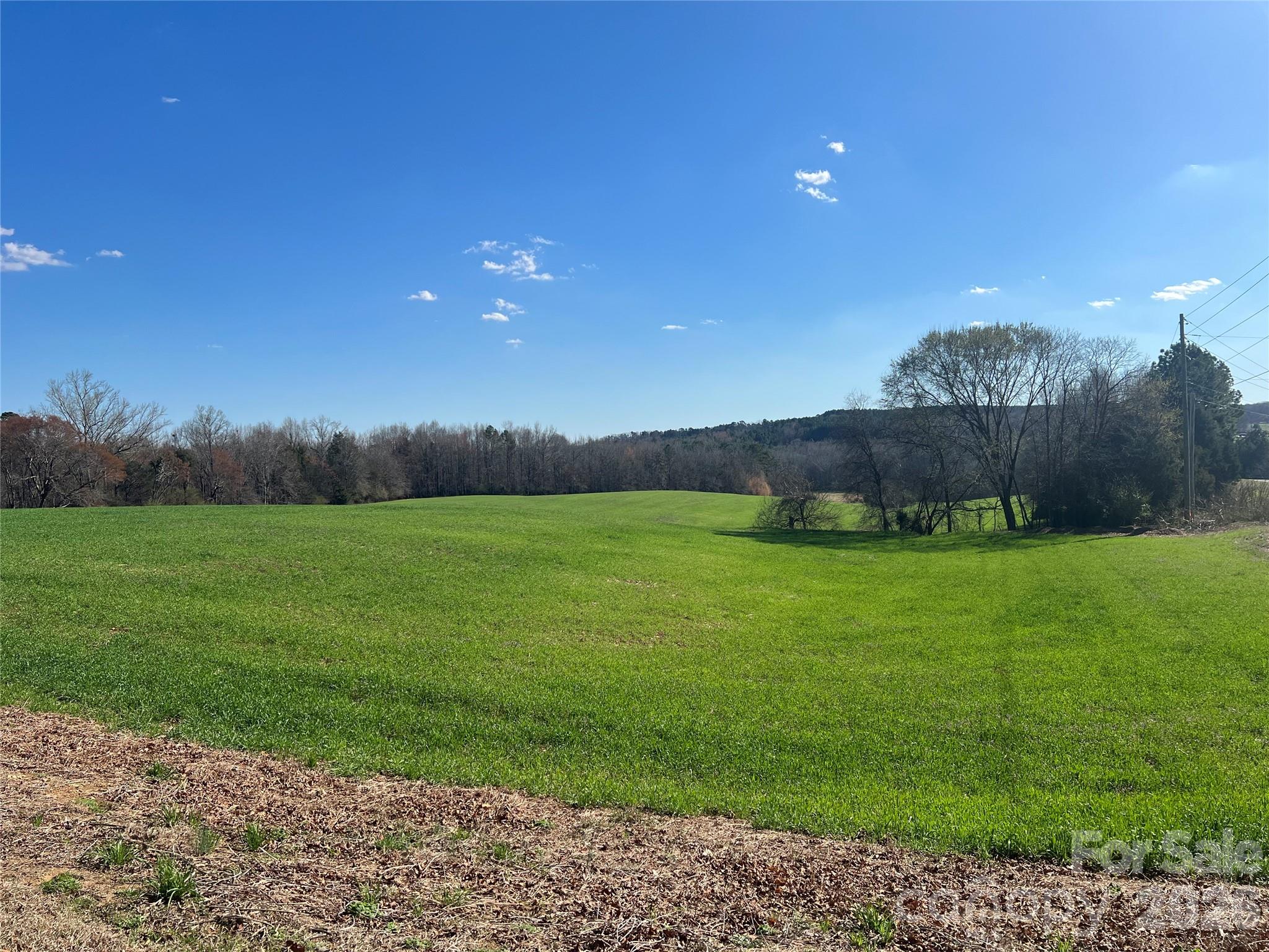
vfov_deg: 53.1
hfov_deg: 67.3
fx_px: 953
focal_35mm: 26
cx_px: 634
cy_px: 476
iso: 50
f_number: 1.5
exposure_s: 1/5587
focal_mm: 5.7
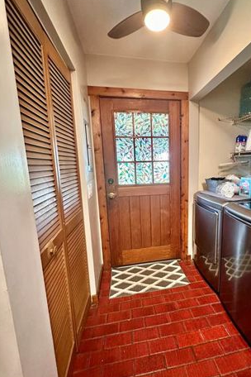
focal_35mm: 17
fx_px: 178
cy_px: 194
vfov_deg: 93.2
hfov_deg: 69.2
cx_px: 159
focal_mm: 2.22
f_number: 2.2
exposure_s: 1/60
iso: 640
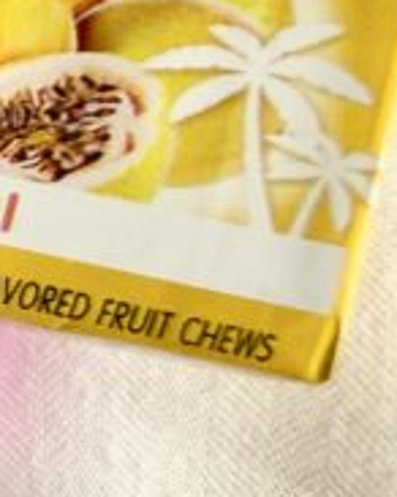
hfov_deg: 8.8
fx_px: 1927
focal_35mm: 131
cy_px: 160
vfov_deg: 14.7
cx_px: -922
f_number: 2.2
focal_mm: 2.22
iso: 100
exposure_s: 1/121
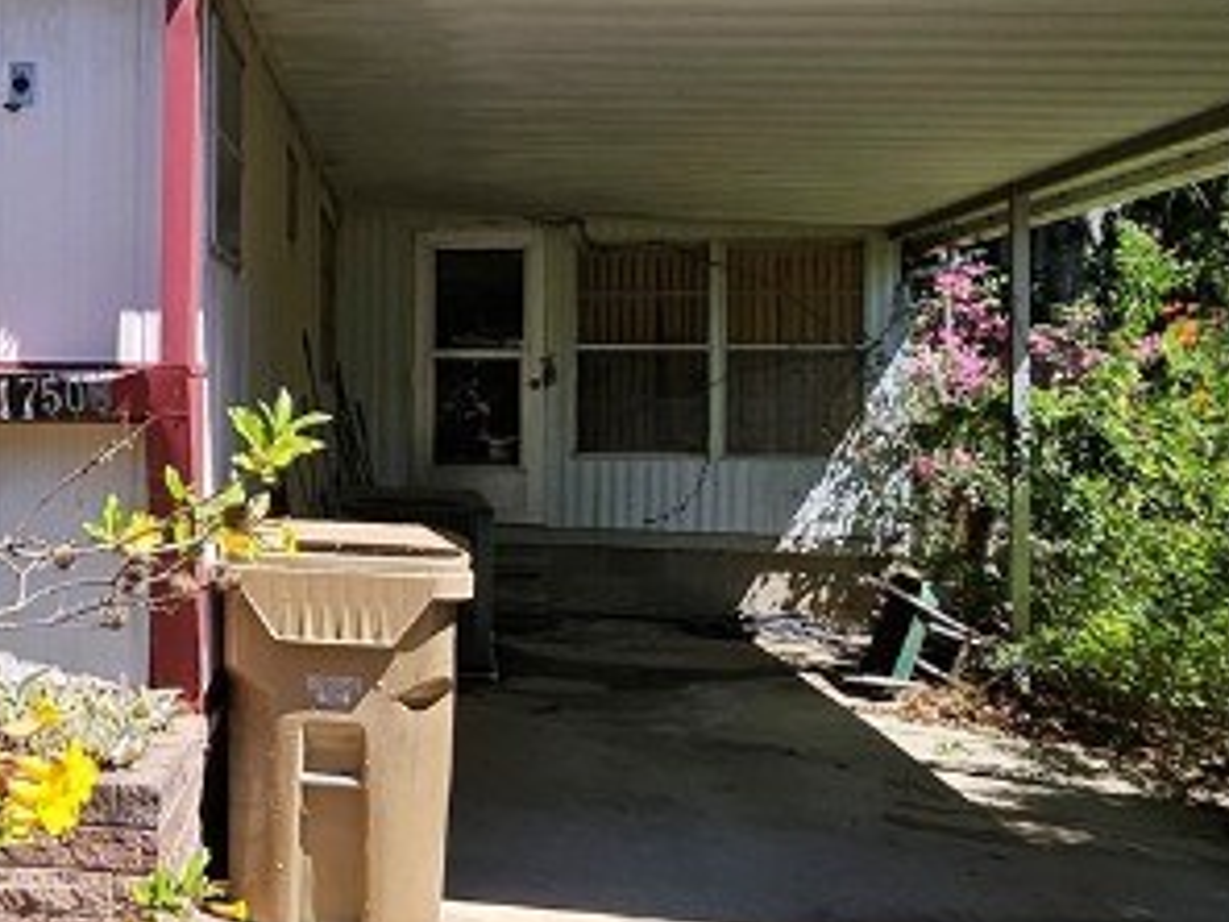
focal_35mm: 45
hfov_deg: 39.1
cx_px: 125
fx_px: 1598
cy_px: 361
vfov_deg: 32.1
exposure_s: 1/866
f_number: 2.2
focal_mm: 1.74
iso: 32
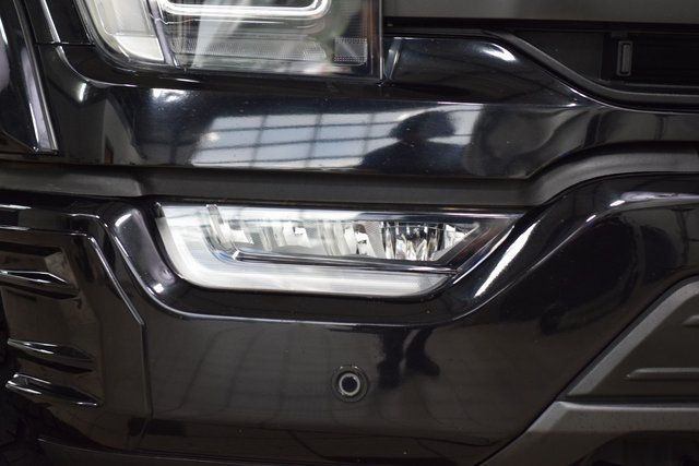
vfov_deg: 13.0
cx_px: 350
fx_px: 2039
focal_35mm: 105
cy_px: 233
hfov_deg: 19.5
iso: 1600
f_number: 3.2
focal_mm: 70
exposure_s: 1/125
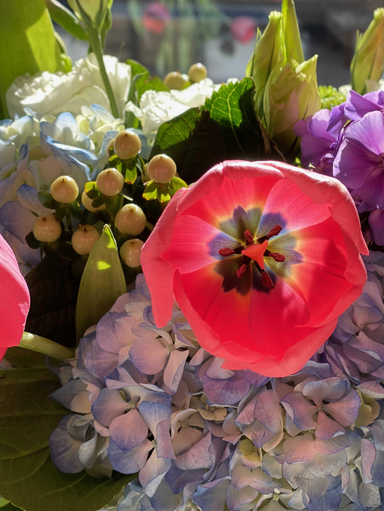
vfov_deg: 28.2
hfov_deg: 21.3
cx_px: 238
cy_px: 268
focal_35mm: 69
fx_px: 1021
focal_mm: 6
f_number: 2
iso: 20
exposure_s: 1/194
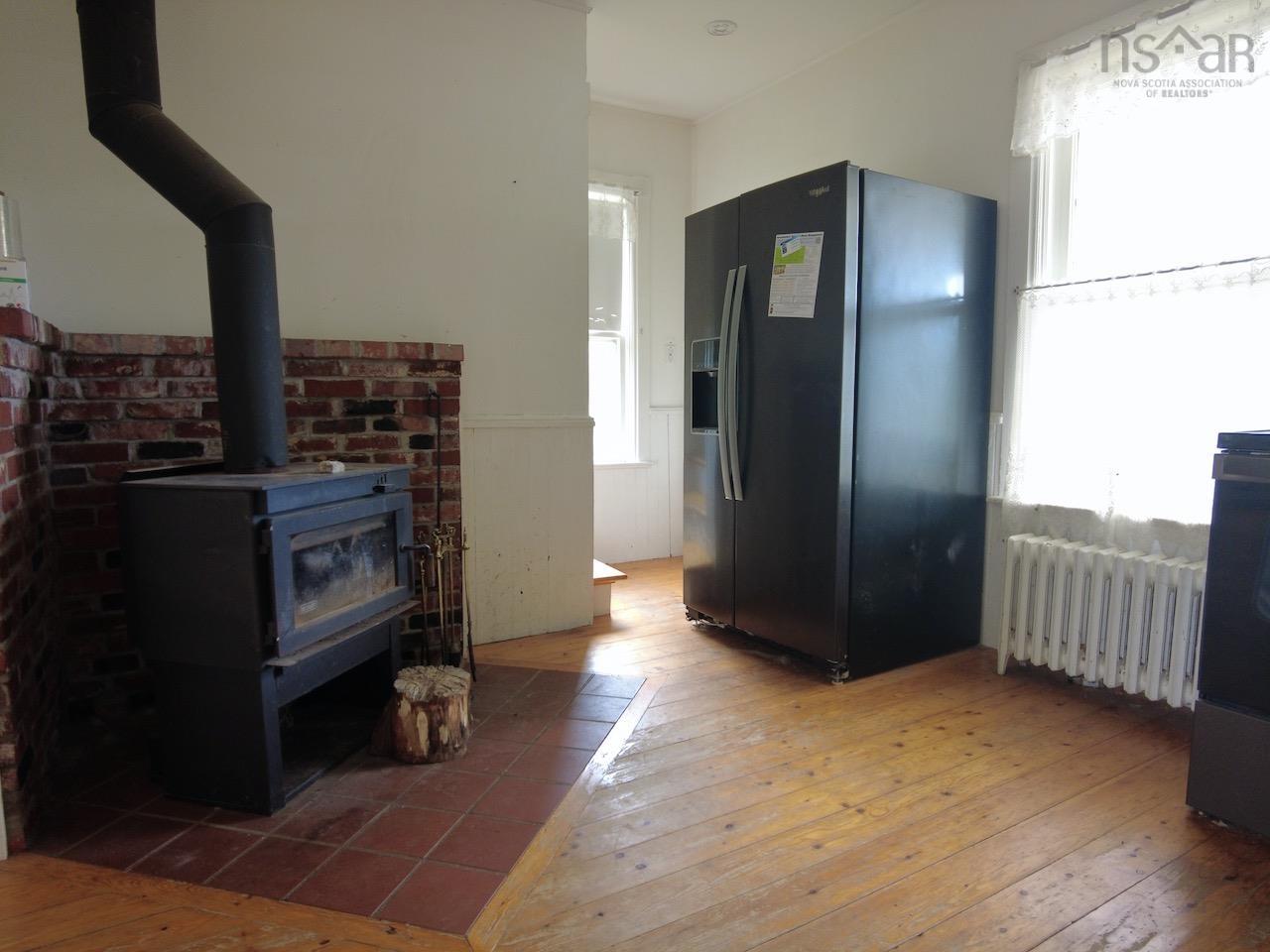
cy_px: 476
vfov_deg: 66.0
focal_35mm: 20
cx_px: 635
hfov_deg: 81.7
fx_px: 734
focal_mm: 4.4
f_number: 1.8
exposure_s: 1/13
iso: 200
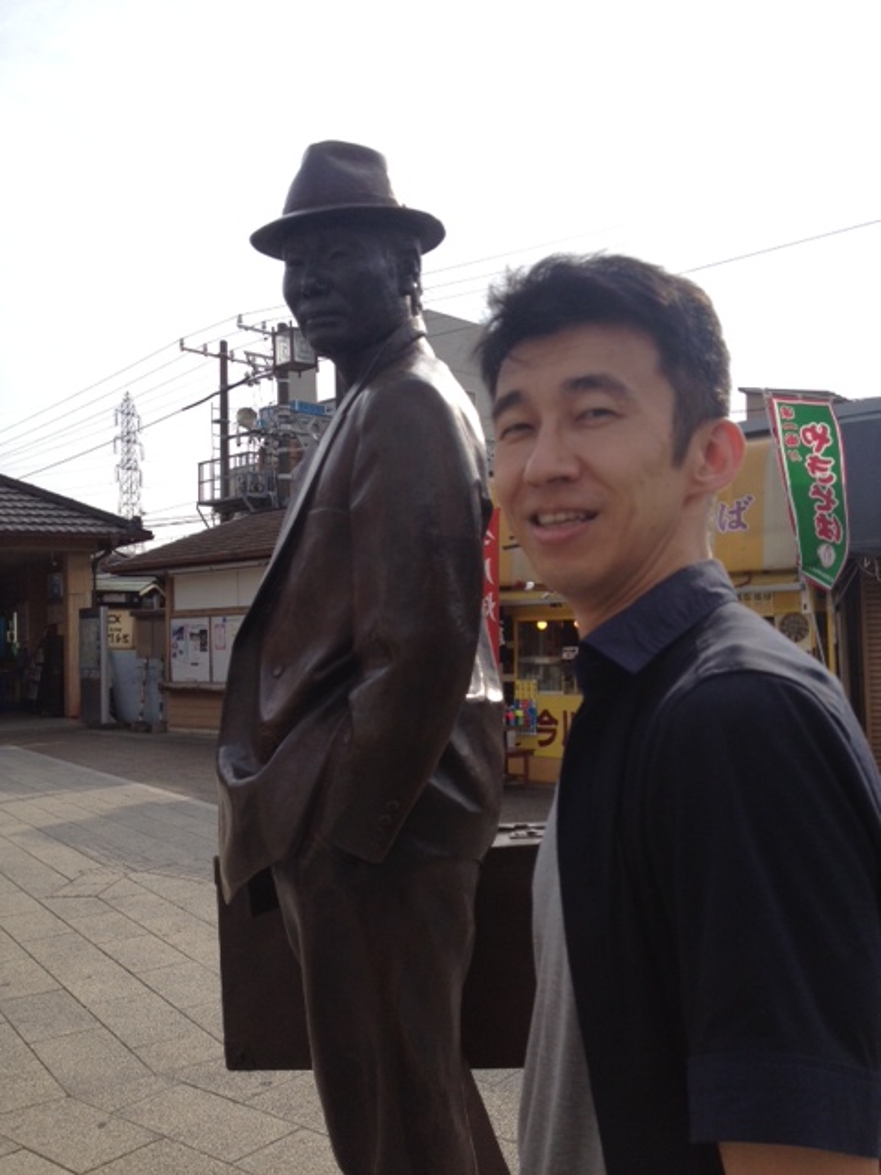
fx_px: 1188
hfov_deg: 40.7
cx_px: 440
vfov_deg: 52.6
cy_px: 588
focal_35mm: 35
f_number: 2.4
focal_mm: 4.28
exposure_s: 1/1416
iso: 50
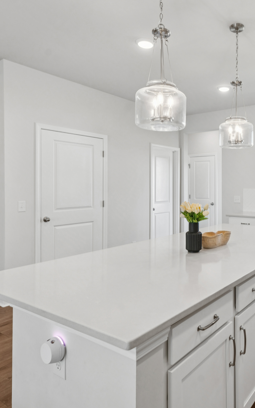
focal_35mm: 24
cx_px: 207
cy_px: 188
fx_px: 267
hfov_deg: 48.0
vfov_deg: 74.7
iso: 400
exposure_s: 1/40
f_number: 8
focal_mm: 14
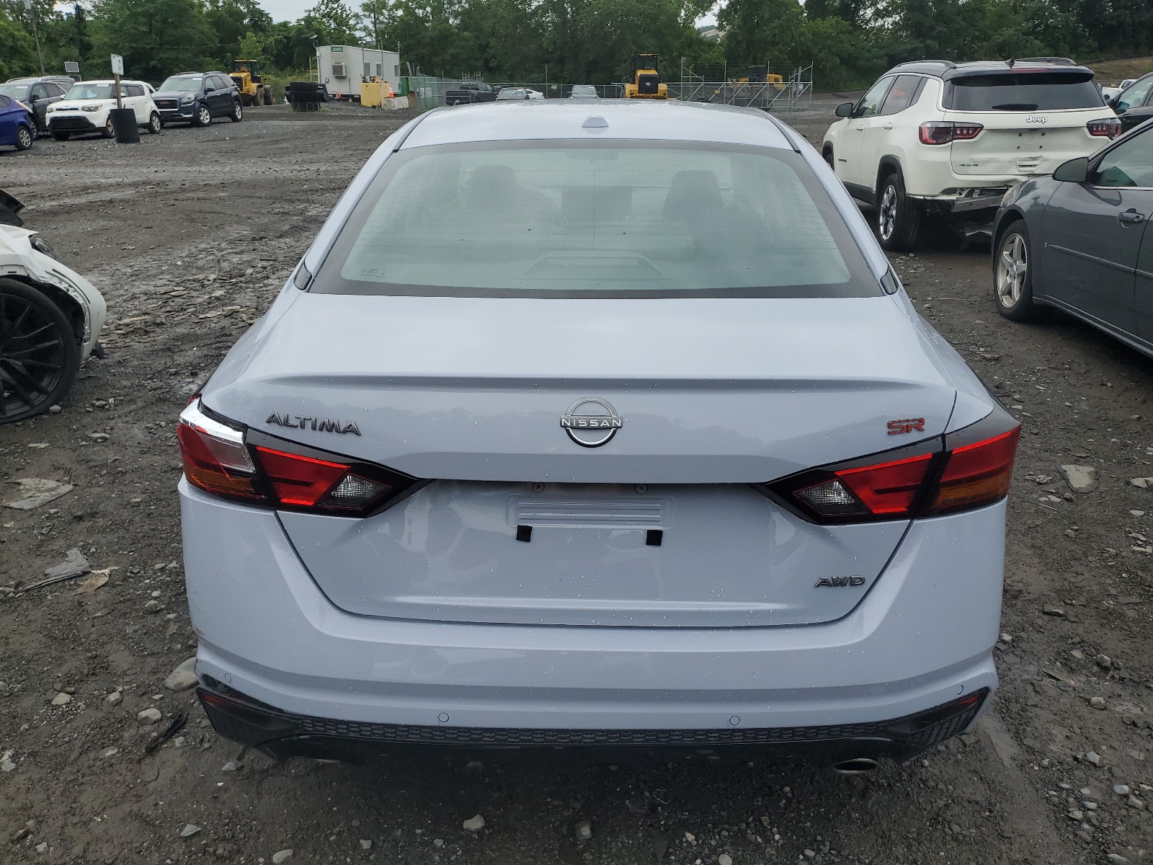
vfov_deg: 53.1
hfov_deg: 67.3
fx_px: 866
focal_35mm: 26
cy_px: 432
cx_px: 576
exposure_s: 1/1429
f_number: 1.5
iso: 50
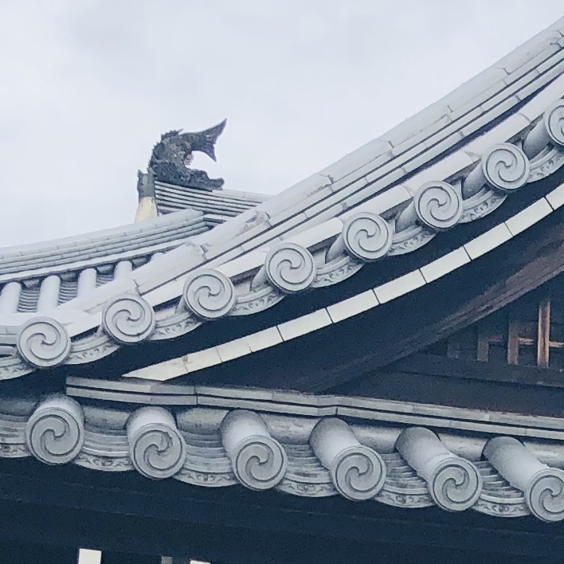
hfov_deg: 12.0
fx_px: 2599
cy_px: 821
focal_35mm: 141
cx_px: 781
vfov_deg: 11.9
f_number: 1.8
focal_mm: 4
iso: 20
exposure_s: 1/1517
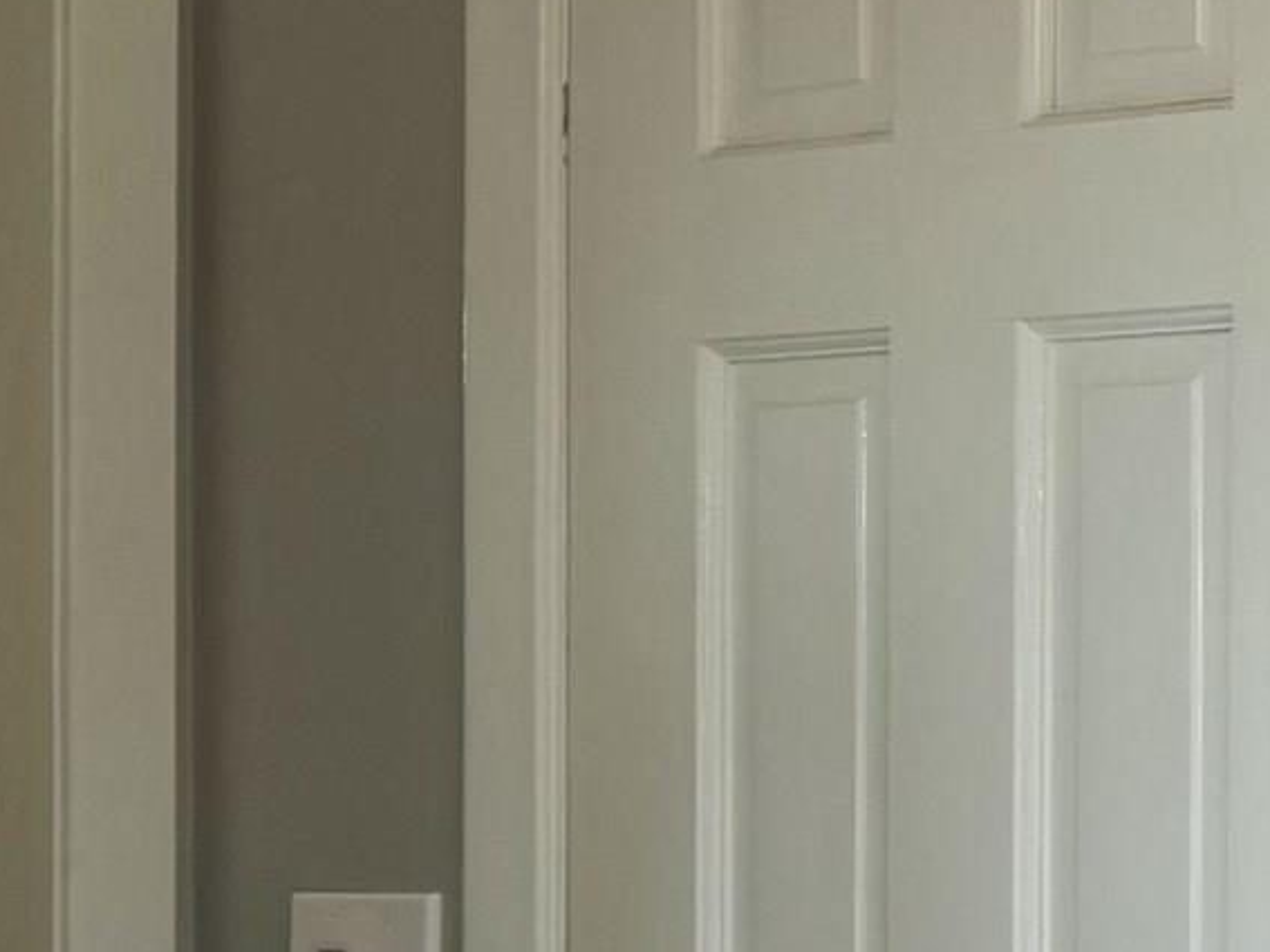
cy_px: 1225
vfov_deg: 11.1
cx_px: 3143
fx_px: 4768
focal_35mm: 130
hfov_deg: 11.9
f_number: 1.78
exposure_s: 1/120
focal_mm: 6.76
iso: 64
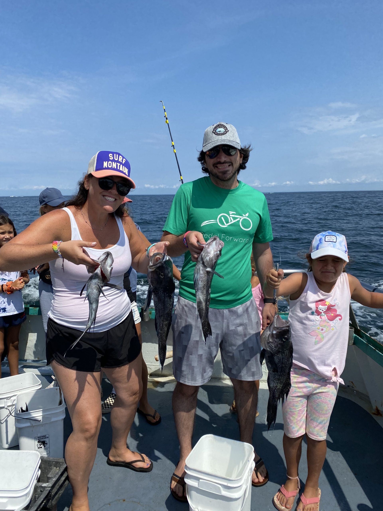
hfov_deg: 53.1
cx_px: 192
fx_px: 384
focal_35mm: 26
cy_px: 256
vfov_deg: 67.3
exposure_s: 1/4115
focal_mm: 4.25
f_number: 1.8
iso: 32
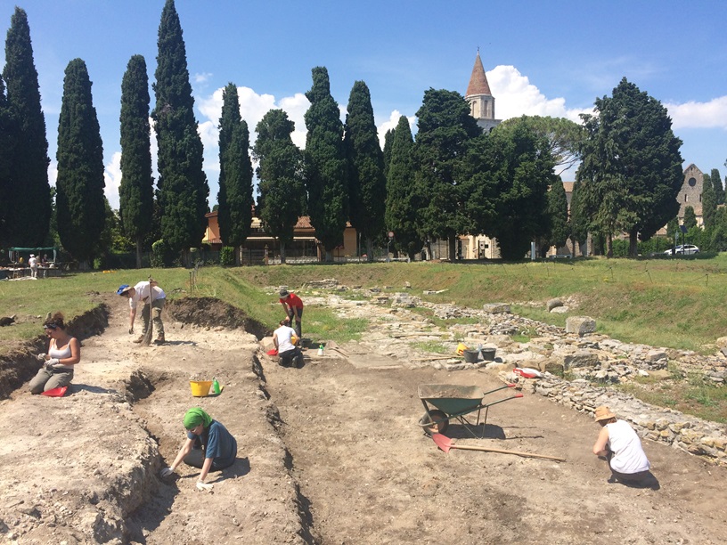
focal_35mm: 29
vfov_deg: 48.2
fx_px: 609
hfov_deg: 61.7
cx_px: 364
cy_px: 272
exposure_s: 1/2053
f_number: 2.2
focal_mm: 4.15
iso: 32
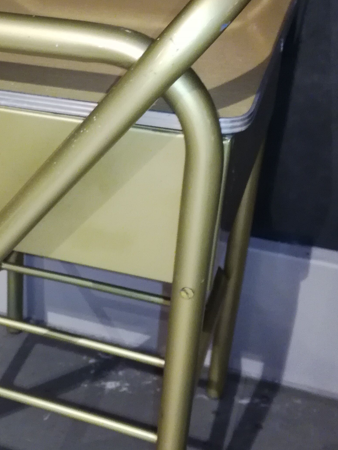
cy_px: 228
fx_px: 703
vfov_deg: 35.5
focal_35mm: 54
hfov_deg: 26.3
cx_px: 48
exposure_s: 1/25
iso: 400
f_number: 2
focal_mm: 3.79
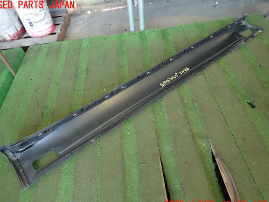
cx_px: 130
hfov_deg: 67.3
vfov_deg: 53.1
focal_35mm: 26
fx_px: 202
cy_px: 104
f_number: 2
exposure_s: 1/30
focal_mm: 4.5
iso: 200
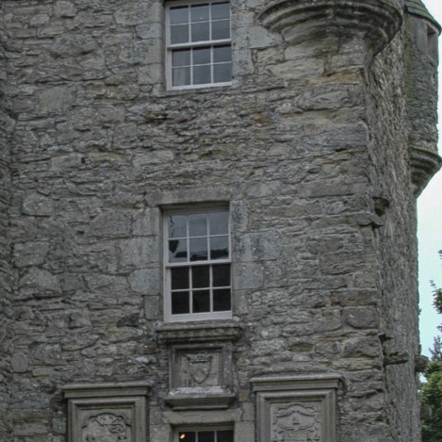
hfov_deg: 17.9
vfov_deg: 17.9
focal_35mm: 97
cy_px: 218
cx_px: 140
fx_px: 1401
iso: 200
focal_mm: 22
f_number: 9
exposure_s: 1/320
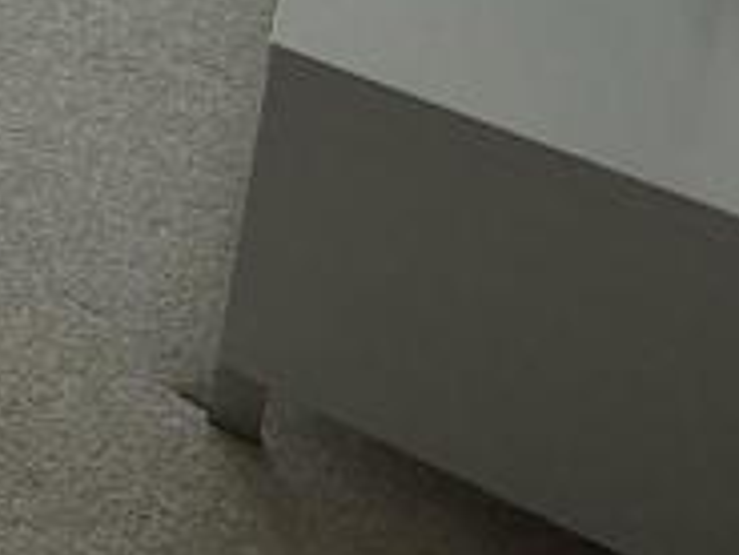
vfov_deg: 14.7
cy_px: -692
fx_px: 1558
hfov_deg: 21.2
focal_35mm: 73
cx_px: -450
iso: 64
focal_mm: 2.22
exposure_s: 1/301
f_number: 2.2
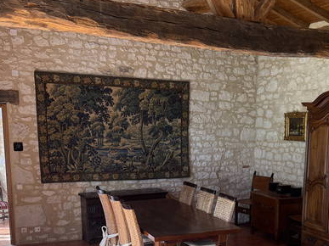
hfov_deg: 38.4
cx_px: 225
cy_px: 199
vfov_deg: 29.0
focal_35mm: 49
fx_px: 466
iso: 200
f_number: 1.78
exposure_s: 1/172
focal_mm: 6.76
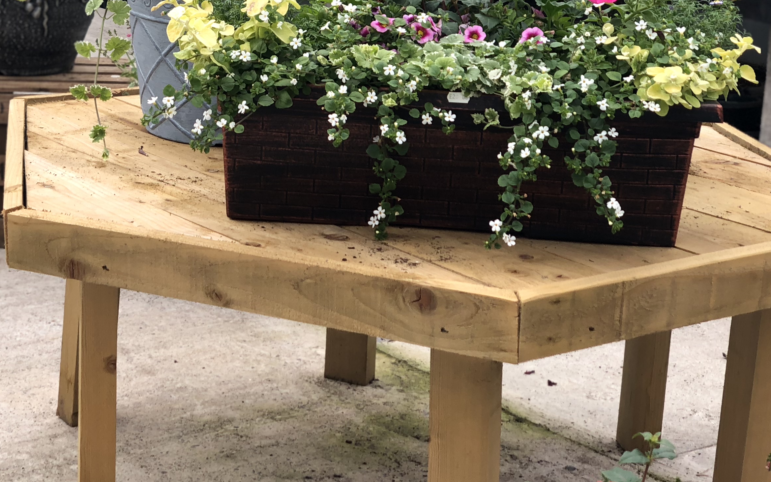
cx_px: 123
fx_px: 1996
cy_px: 1
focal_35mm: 95
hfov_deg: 21.5
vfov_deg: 13.6
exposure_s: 1/129
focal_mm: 6
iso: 16
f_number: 2.4
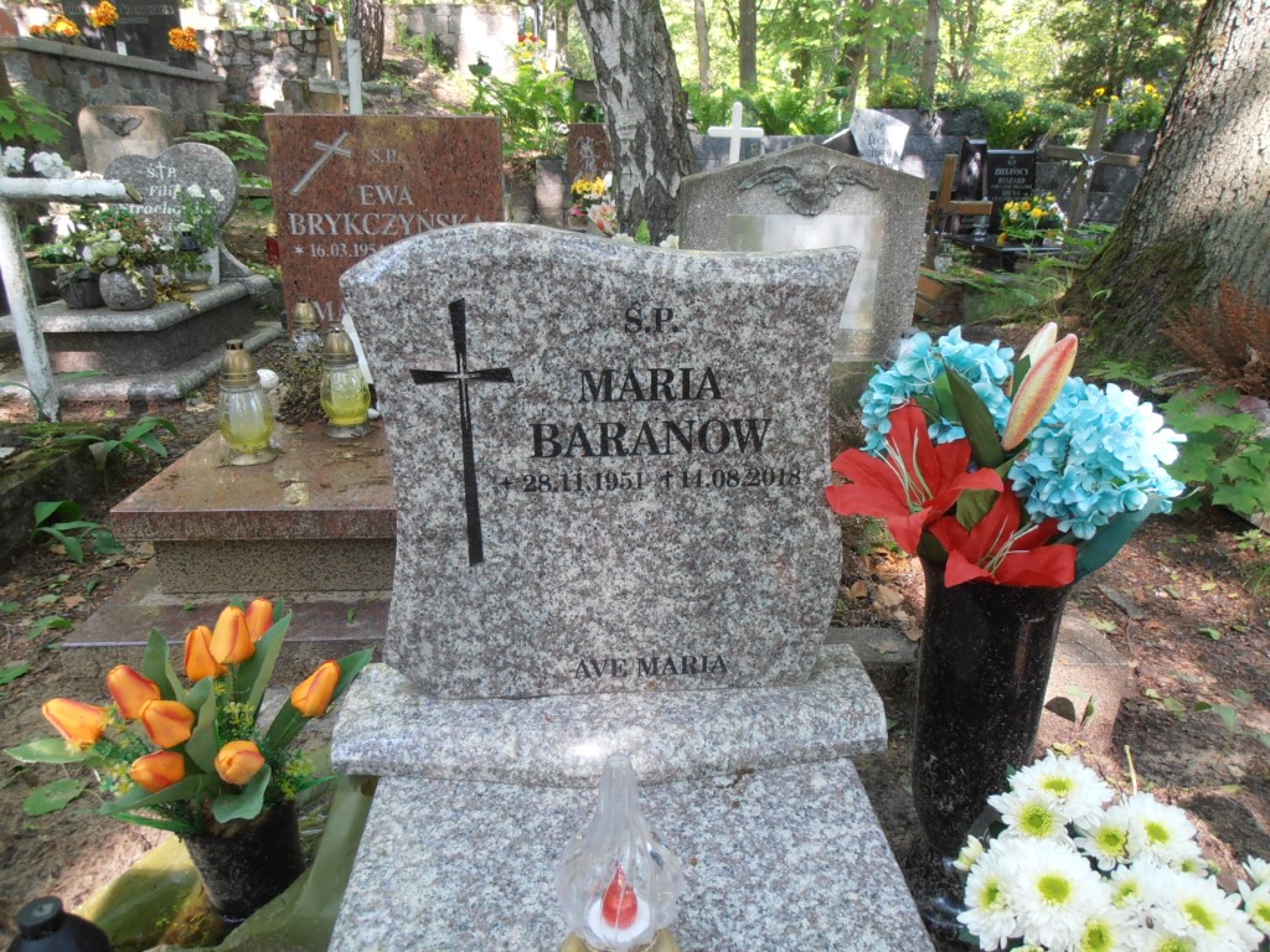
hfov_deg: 71.6
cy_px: 476
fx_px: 881
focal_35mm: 24
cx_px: 635
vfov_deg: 56.8
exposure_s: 1/30
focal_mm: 4.2
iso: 80
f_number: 3
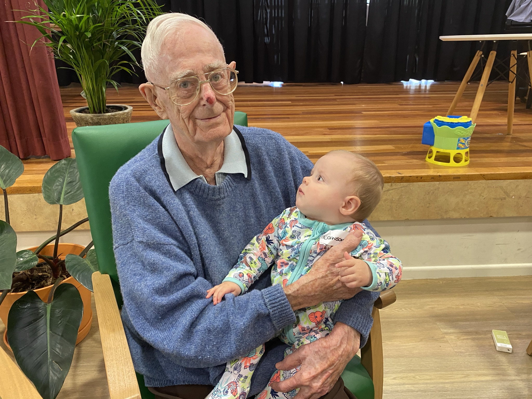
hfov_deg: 67.3
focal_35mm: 26
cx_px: 266
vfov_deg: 53.1
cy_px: 200
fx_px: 400
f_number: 1.8
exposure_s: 1/50
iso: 250
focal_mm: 4.25
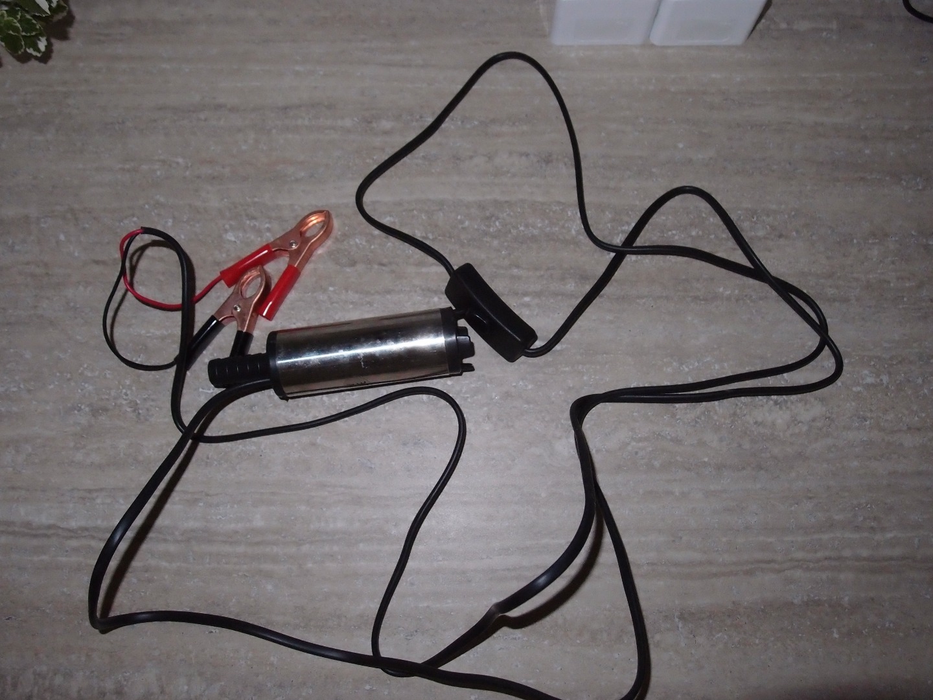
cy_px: 350
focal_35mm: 28
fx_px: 755
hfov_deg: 63.4
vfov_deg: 49.7
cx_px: 466
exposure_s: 1/30
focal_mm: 6
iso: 640
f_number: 2.2
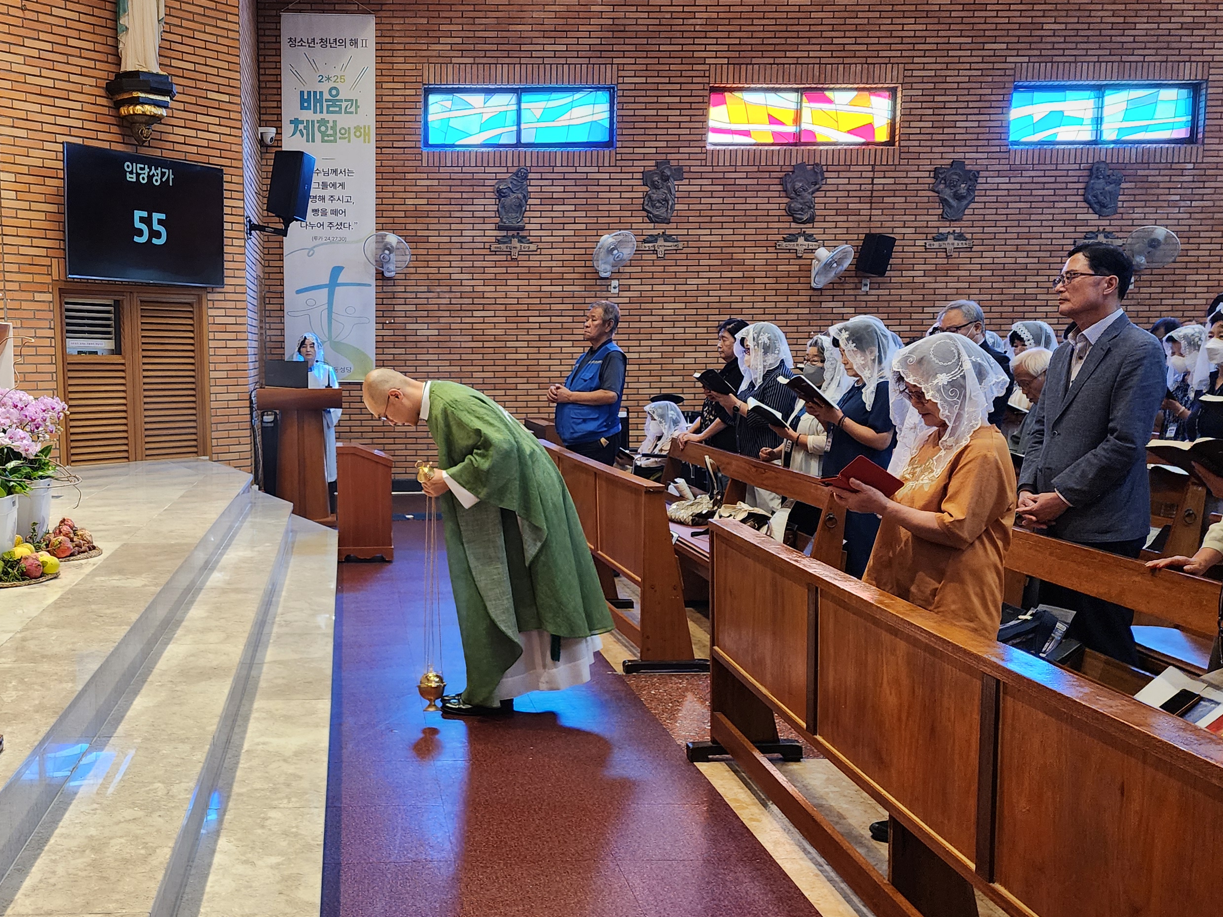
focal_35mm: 37
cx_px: 410
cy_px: 534
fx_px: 1307
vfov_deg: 38.6
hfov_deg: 49.3
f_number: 1.8
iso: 250
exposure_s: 1/120
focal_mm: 6.4
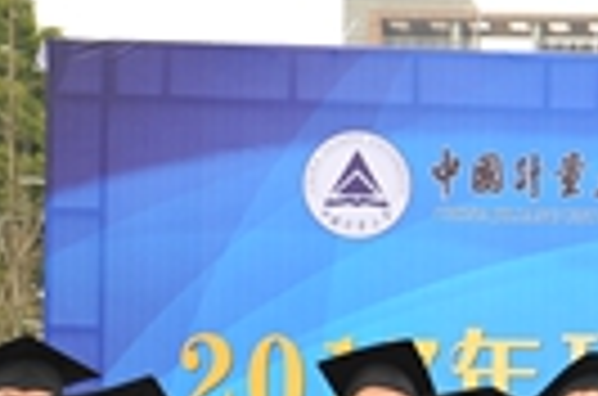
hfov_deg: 12.6
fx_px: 2618
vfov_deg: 8.5
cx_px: 782
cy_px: 574
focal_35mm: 158
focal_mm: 35
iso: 250
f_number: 5
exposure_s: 1/320
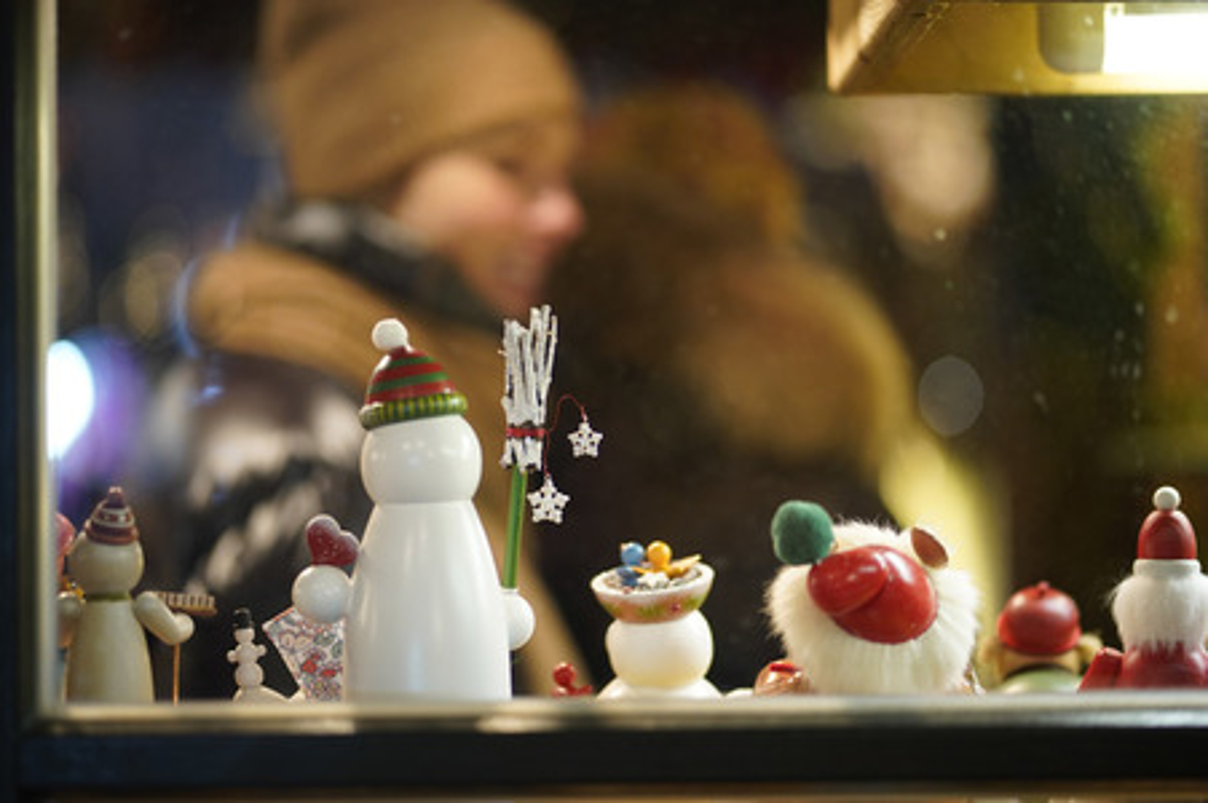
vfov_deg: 16.0
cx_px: 604
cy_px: 402
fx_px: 2850
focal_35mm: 85
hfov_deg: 23.9
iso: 1600
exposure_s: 1/200
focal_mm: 85
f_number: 2
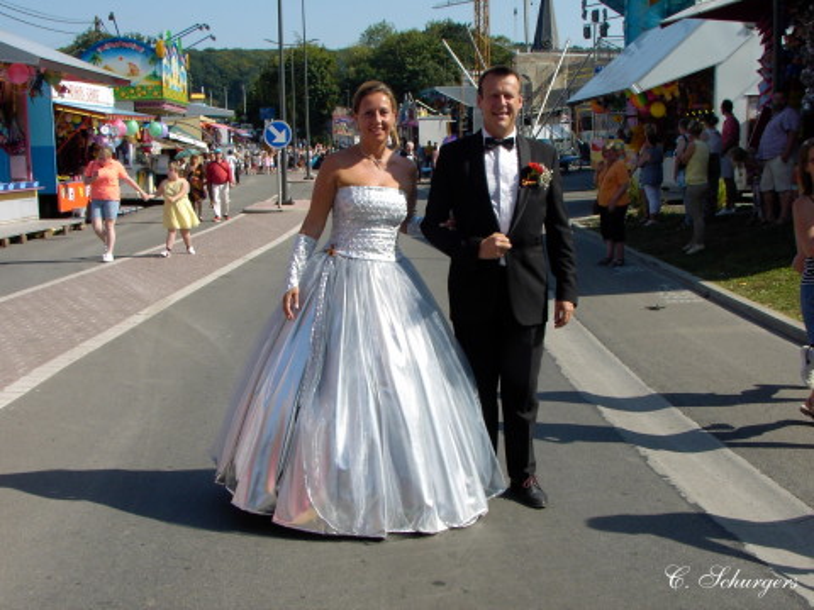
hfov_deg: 38.9
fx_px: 1152
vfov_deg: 29.7
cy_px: 305
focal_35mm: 49
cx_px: 407
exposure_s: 1/280
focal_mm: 7.5
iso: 70
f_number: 5.6
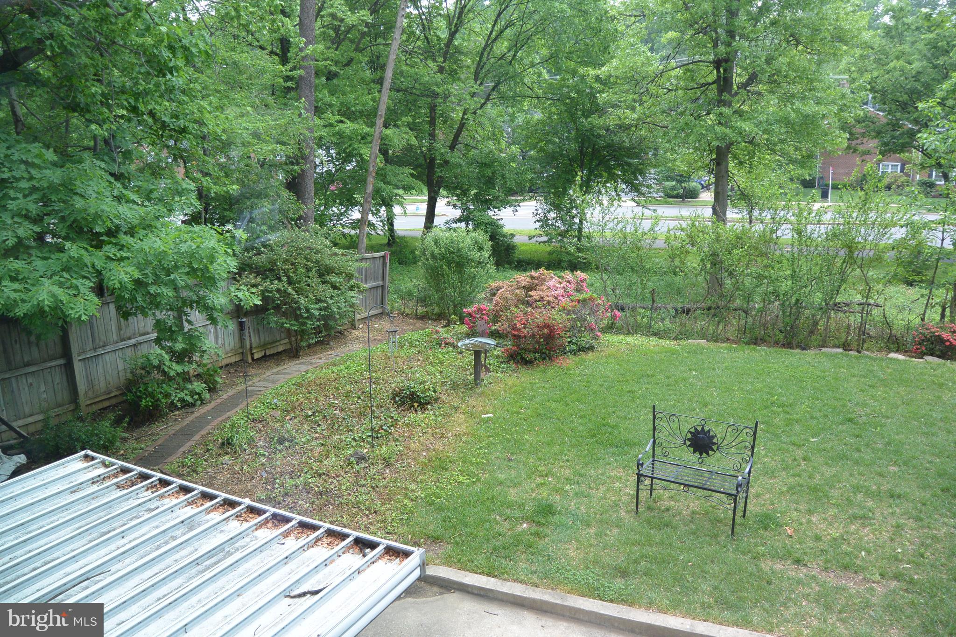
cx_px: 478
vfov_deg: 47.9
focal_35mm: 27
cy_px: 318
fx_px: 717
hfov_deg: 67.4
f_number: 4
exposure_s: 1/250
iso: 200
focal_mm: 10
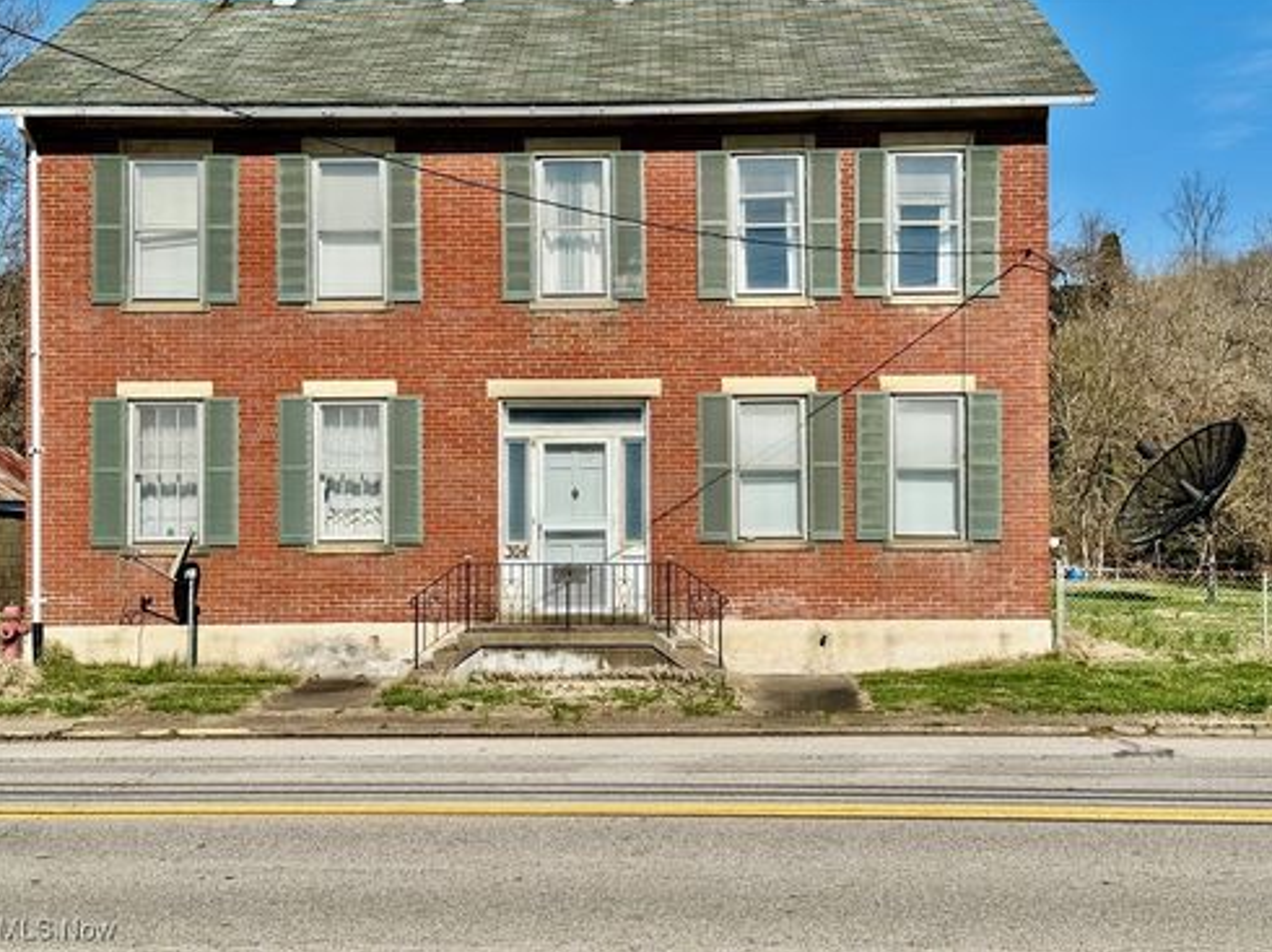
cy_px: 471
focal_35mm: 49
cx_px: 639
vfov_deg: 29.7
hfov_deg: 38.9
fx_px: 1800
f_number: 1.78
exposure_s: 1/7092
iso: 64
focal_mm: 6.76
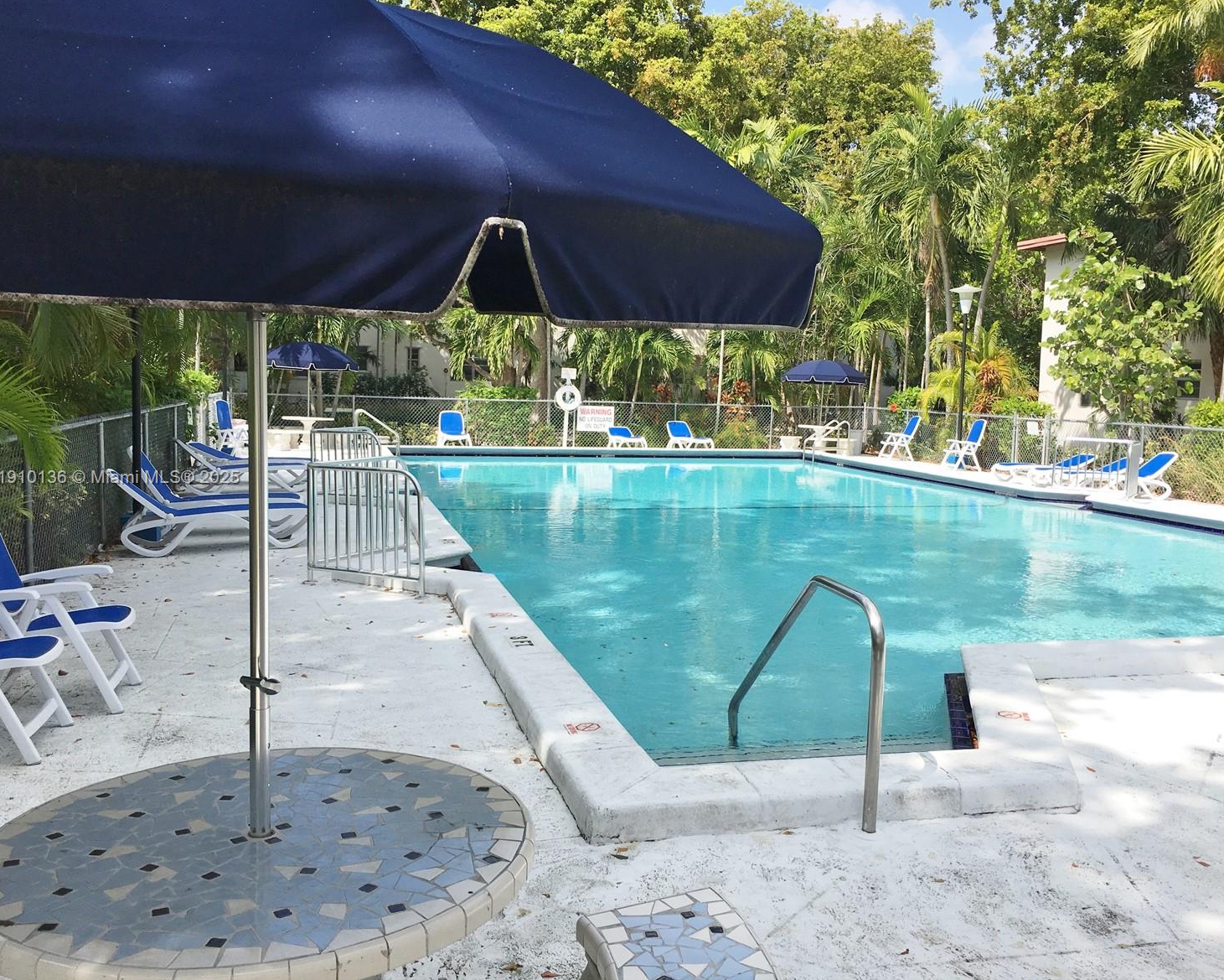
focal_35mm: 31
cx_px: 642
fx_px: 1123
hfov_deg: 57.1
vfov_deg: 47.1
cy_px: 479
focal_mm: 4.15
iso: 25
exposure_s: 1/1374
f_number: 2.2
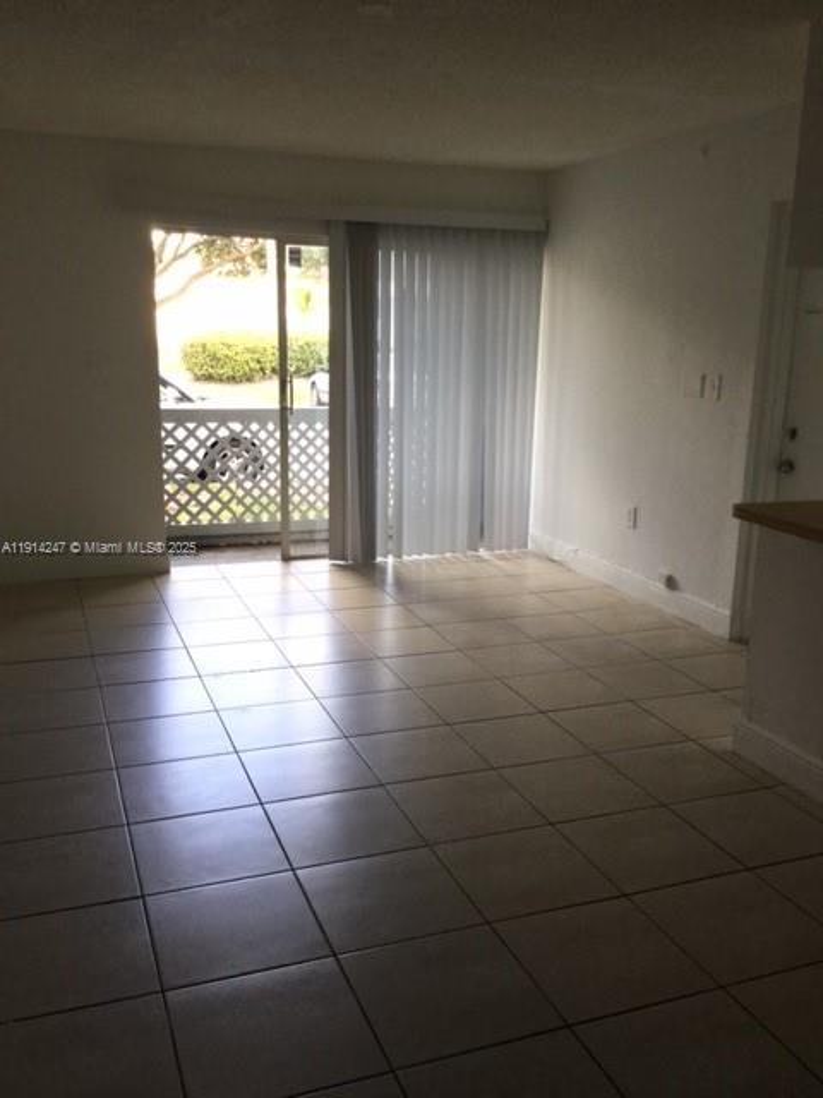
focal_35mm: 31
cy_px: 549
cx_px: 412
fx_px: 983
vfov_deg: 58.4
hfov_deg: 45.4
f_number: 2.4
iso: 25
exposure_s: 1/40
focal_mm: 3.3
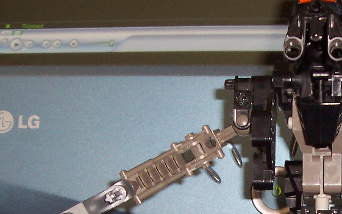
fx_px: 1090
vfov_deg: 11.1
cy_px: 222
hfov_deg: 17.5
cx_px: 332
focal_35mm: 117
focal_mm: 7
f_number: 3
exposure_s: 1/60
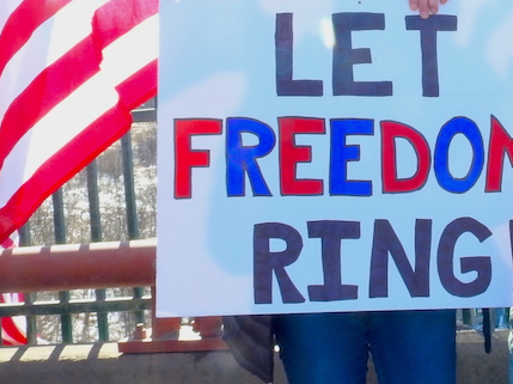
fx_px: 1244
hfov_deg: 22.5
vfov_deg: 17.4
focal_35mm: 84
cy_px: 62
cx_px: 496
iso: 100
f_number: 8
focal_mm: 5.4
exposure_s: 1/60
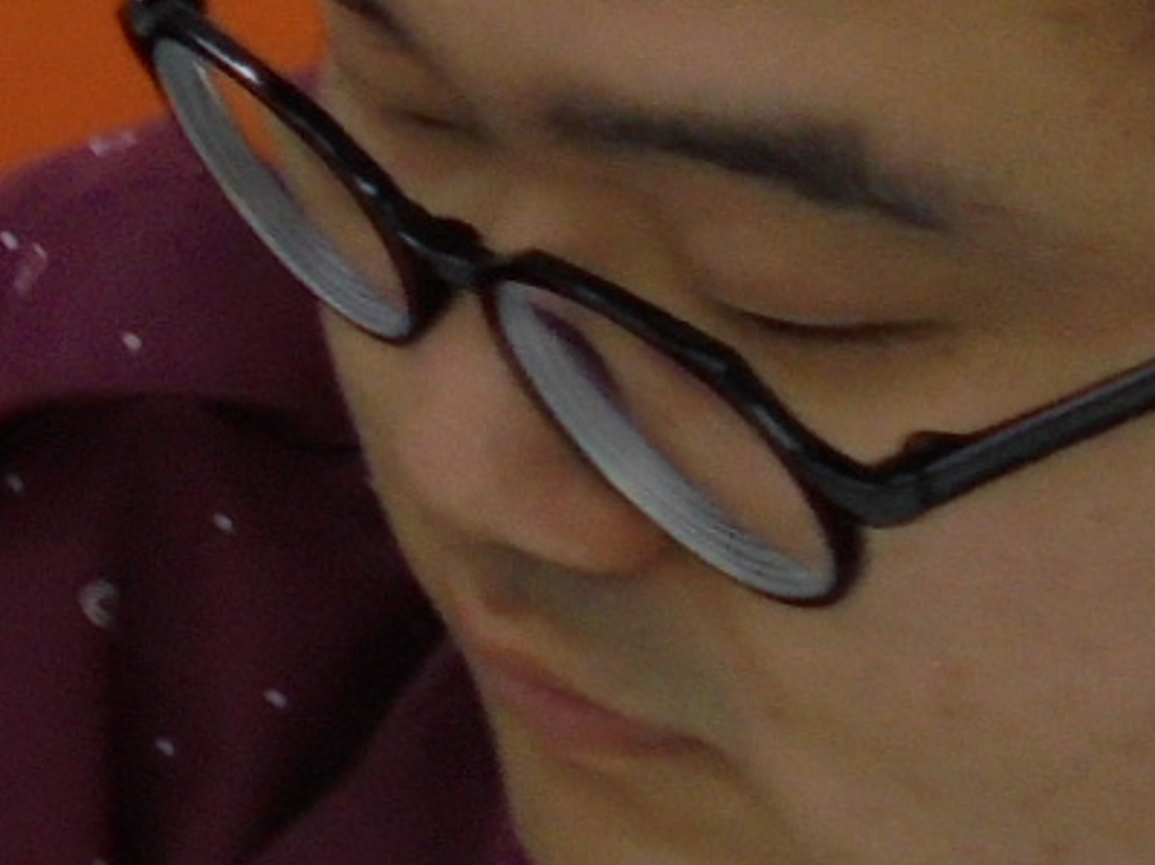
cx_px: -2267
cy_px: 165
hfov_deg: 9.4
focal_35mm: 169
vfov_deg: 8.8
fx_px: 5637
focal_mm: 4.6
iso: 100
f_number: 3.5
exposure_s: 1/30
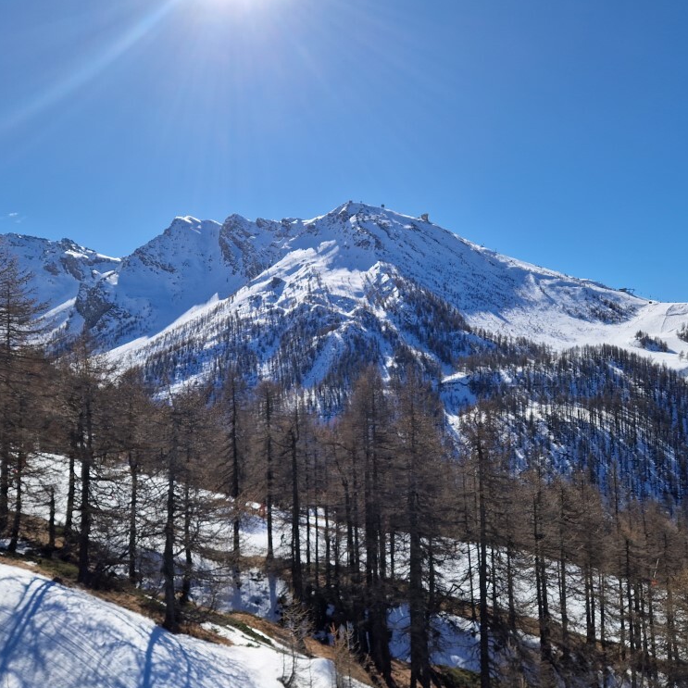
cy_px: 351
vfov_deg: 57.3
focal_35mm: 28
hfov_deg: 57.3
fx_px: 630
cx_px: 352
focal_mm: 5.4
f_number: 1.8
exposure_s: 1/2736
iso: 50
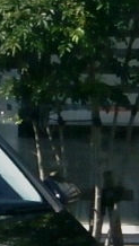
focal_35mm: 230
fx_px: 1504
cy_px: 175
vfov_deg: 9.4
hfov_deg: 5.2
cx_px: -131
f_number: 8.7
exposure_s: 1/320
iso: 80
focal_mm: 6.4
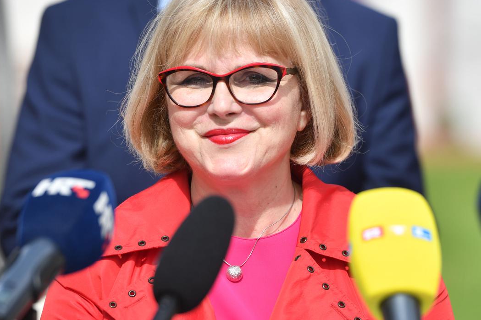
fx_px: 4074
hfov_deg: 6.8
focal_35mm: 305
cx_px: 253
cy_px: 161
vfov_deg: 4.5
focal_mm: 200
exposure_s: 1/1250
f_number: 5
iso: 125
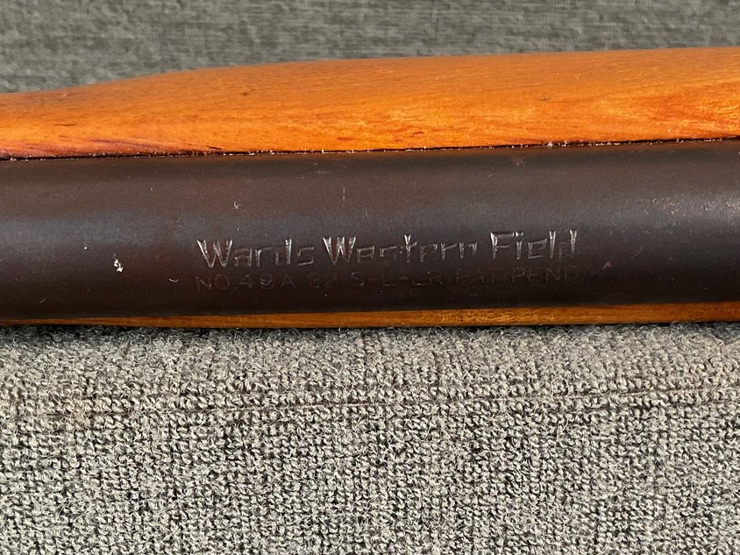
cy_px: 448
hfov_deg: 36.6
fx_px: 1112
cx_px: 461
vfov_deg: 27.5
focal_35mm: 52
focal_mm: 3
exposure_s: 1/60
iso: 250
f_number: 1.8
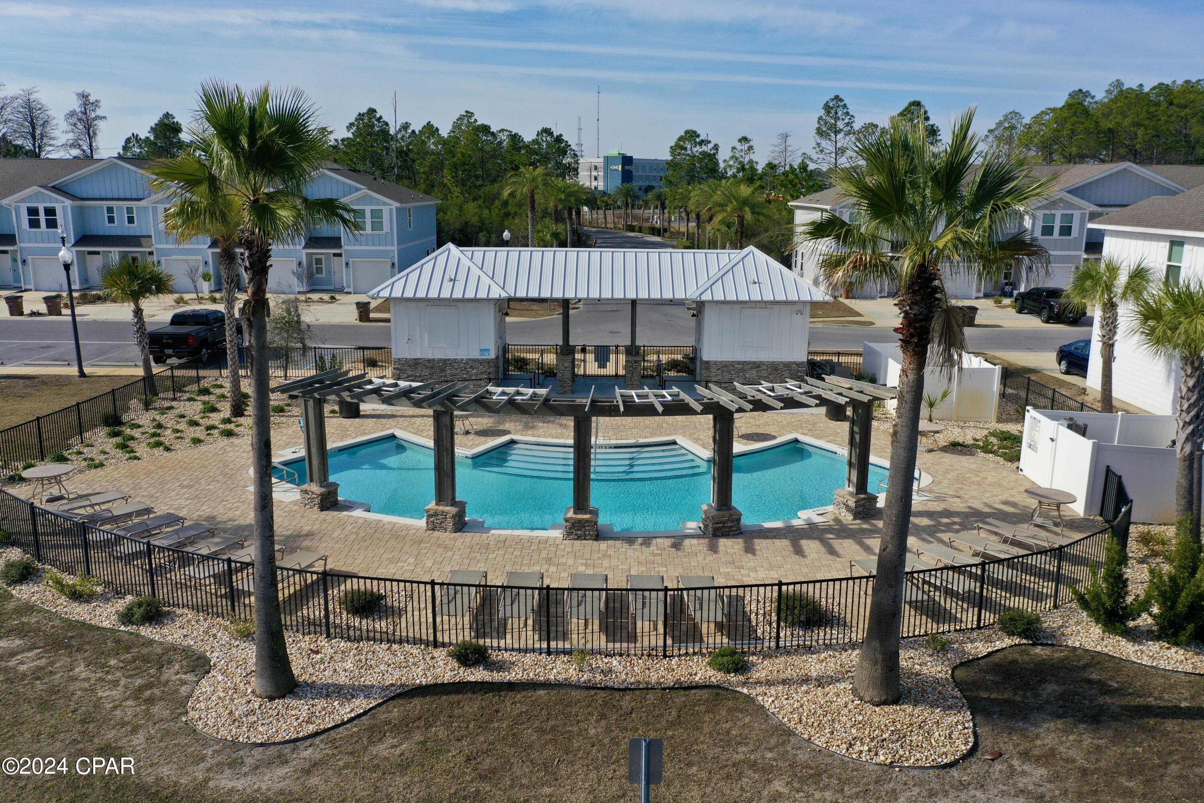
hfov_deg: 65.5
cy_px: 402
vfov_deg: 46.4
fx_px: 936
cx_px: 602
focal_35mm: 28
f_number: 4
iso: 100
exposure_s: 1/80
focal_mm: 10.26
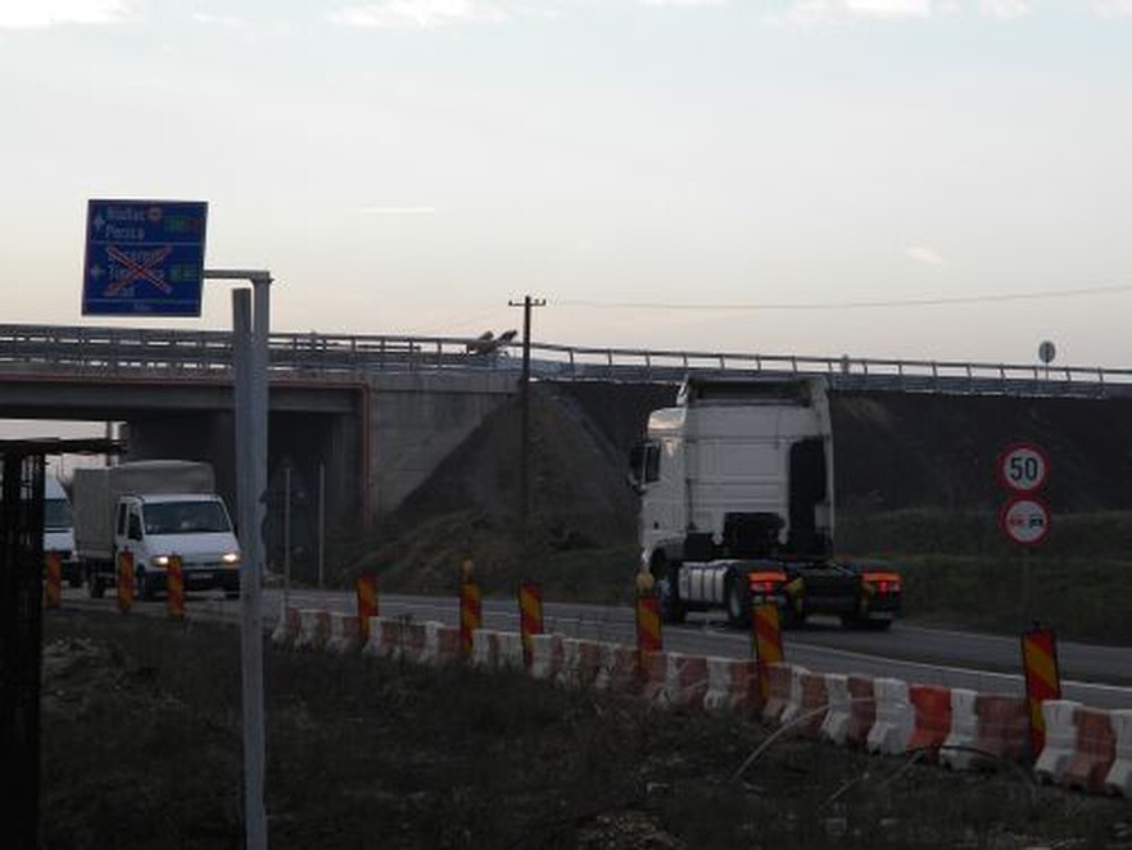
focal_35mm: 148
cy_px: 425
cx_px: 566
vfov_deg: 10.0
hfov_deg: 13.3
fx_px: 4841
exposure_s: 1/190
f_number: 5
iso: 80
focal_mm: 26.8
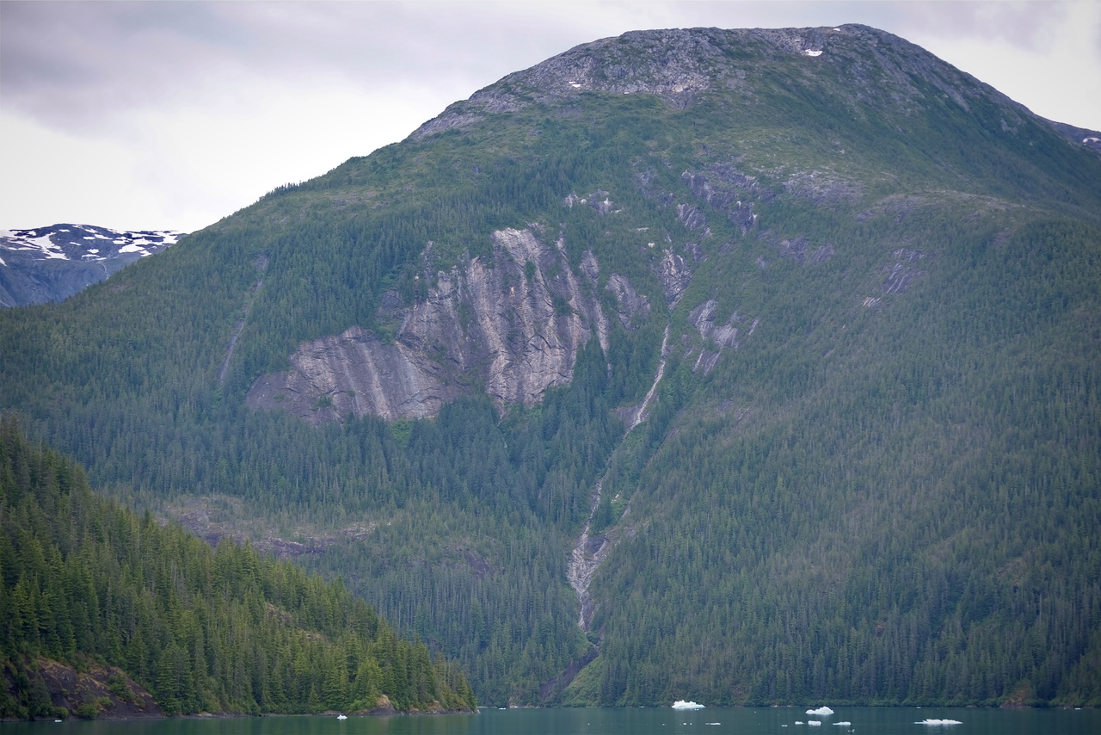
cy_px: 368
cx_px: 550
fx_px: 2814
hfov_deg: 22.1
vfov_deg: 14.9
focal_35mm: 92
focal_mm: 92
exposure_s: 1/200
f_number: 4.5
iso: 110
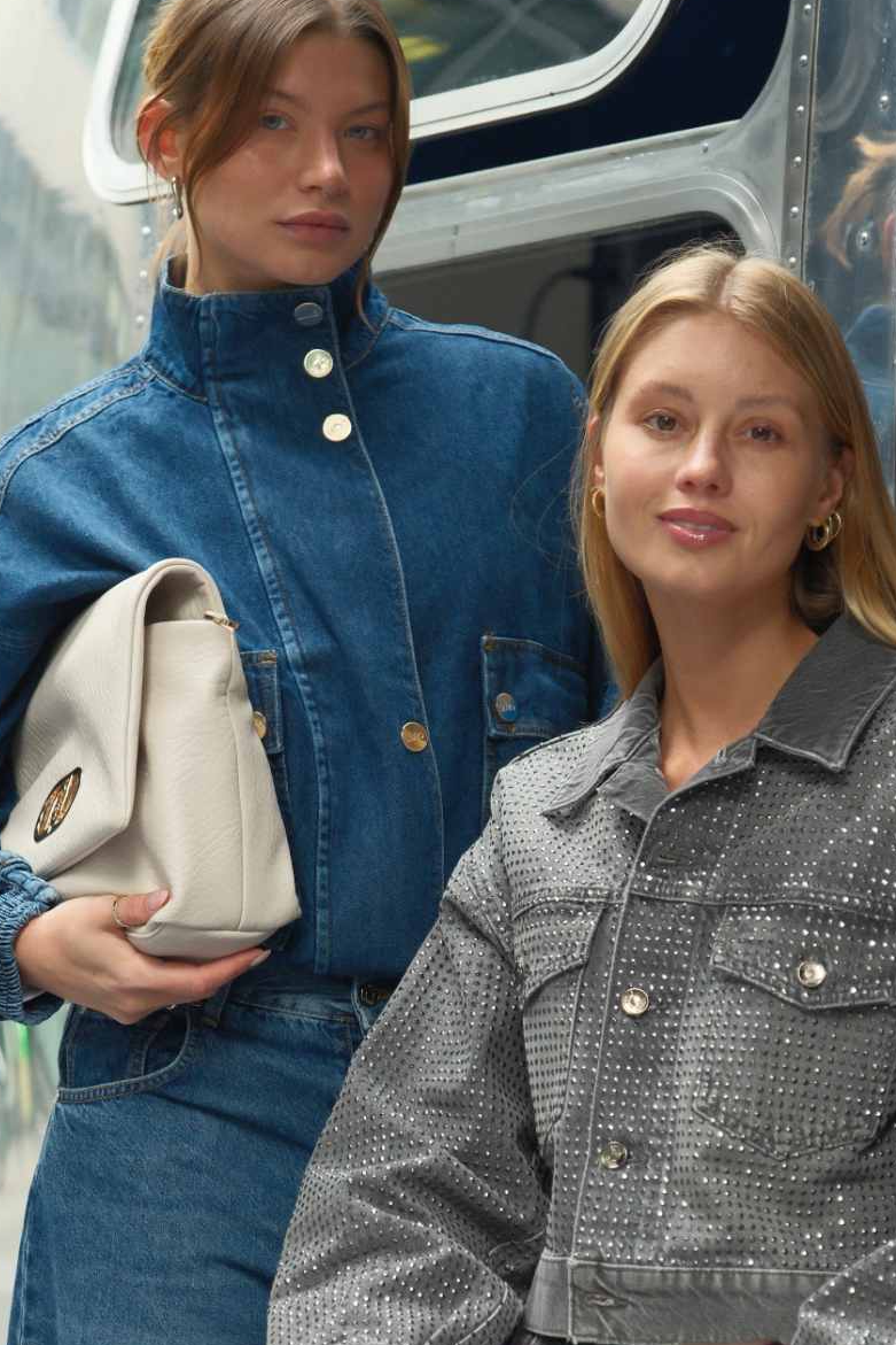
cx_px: 506
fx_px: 5449
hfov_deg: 9.4
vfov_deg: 14.0
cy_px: 833
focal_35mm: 146
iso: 800
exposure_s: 1/500
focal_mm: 63.4
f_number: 2.8
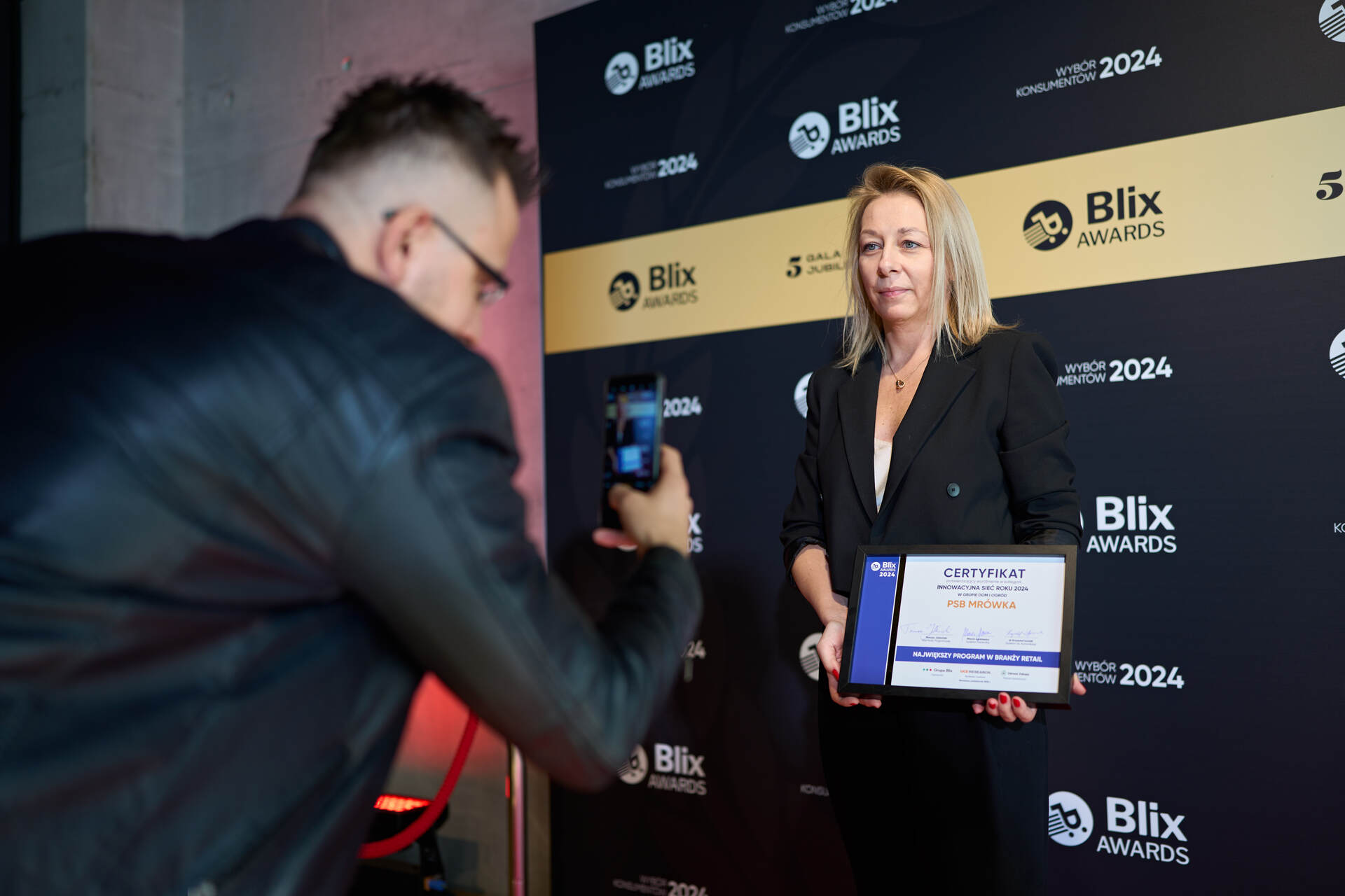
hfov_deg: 54.4
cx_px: 672
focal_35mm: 35
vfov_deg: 37.9
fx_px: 1308
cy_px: 448
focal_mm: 35
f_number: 1.4
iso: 100
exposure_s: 1/250
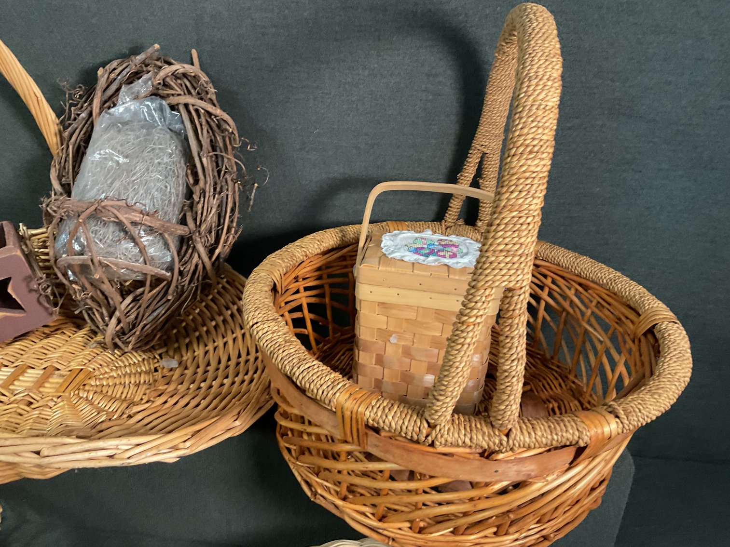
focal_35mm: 29
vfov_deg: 48.2
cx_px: 365
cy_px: 274
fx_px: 612
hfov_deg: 61.7
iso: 200
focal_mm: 3
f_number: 1.8
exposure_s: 1/40
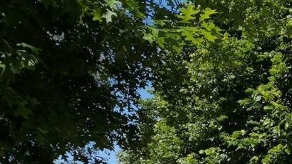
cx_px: 277
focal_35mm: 75
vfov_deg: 14.7
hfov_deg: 27.0
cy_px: 264
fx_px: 581
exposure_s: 1/1256
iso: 50
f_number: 1.8
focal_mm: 3.96
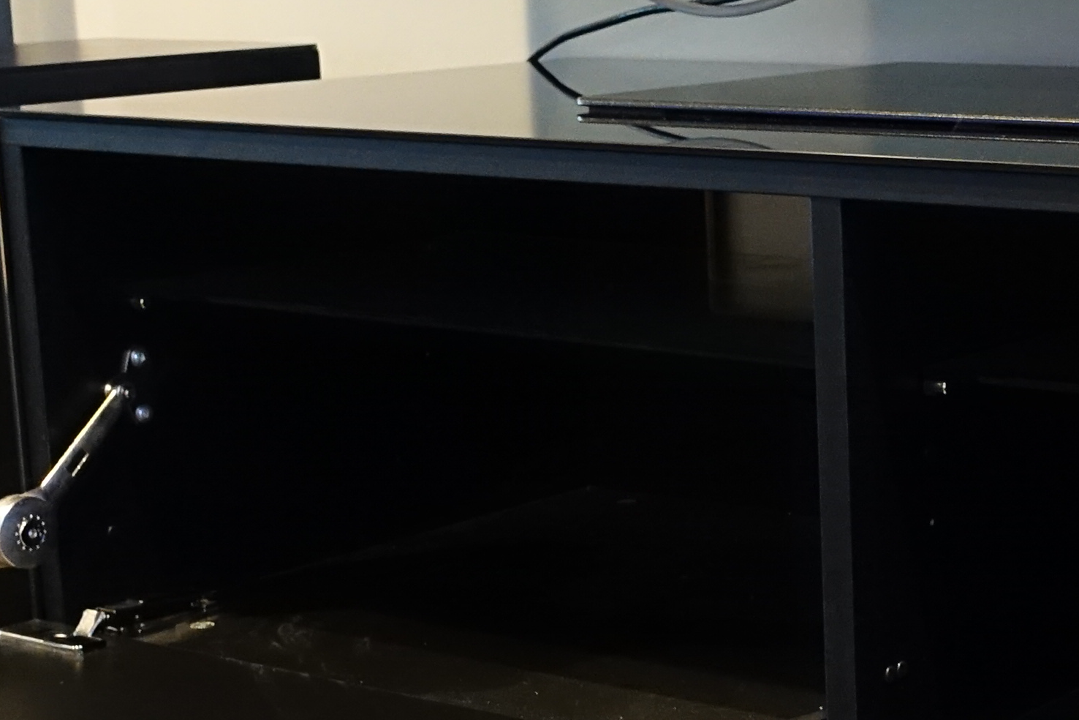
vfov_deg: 15.3
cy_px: 490
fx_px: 2667
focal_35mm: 89
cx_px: 1011
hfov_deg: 22.2
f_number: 2.8
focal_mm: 8.8
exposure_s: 1/30
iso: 1250
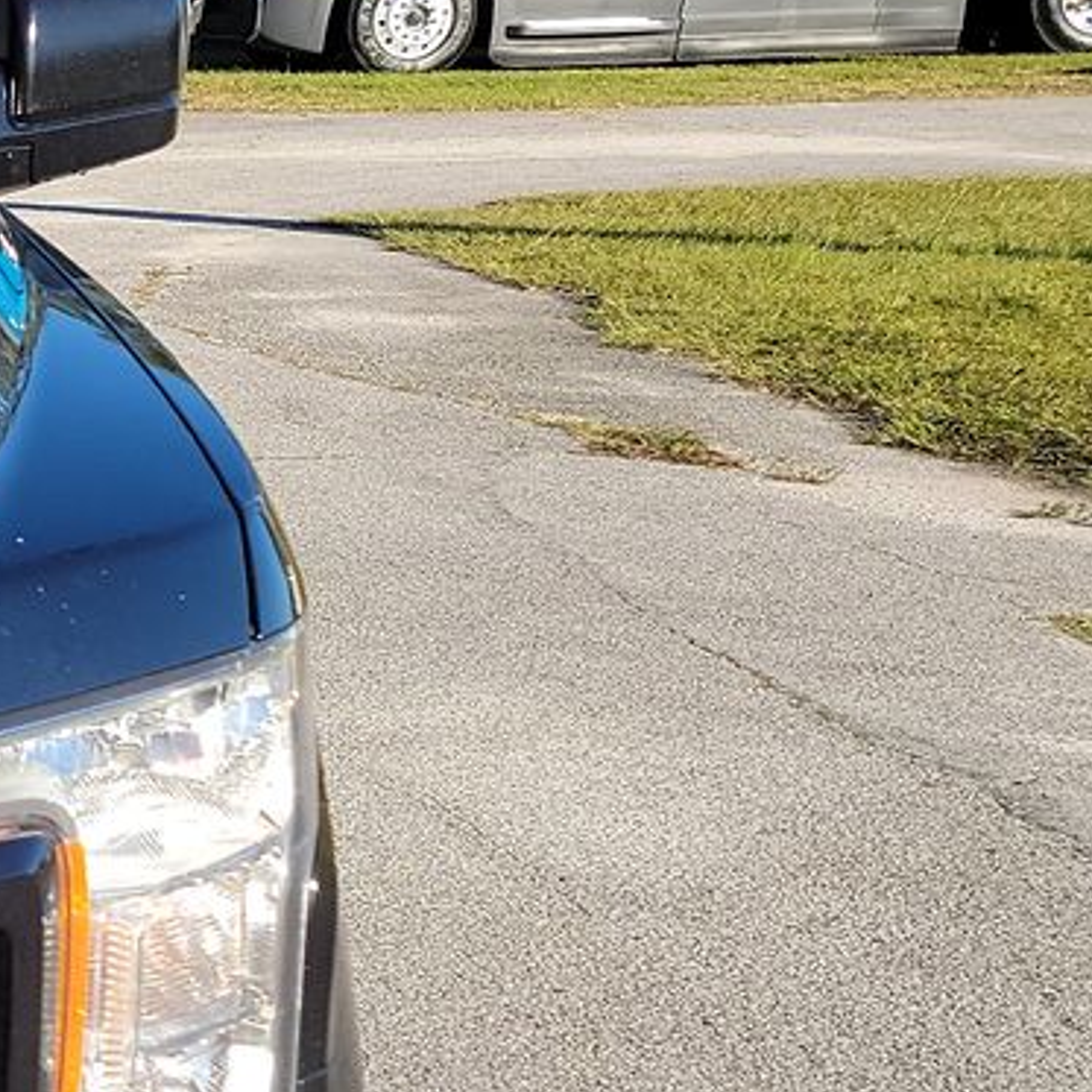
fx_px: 3248
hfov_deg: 15.3
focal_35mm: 91
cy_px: 729
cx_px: -1101
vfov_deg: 19.0
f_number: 1.8
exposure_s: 1/421
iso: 50
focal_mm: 6.7
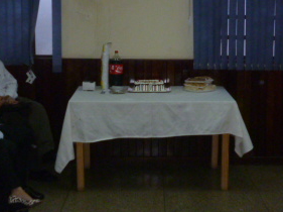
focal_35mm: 73
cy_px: 39
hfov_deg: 26.7
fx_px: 596
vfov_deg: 19.9
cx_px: 163
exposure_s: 1/125
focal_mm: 5.7
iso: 400
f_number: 3.3
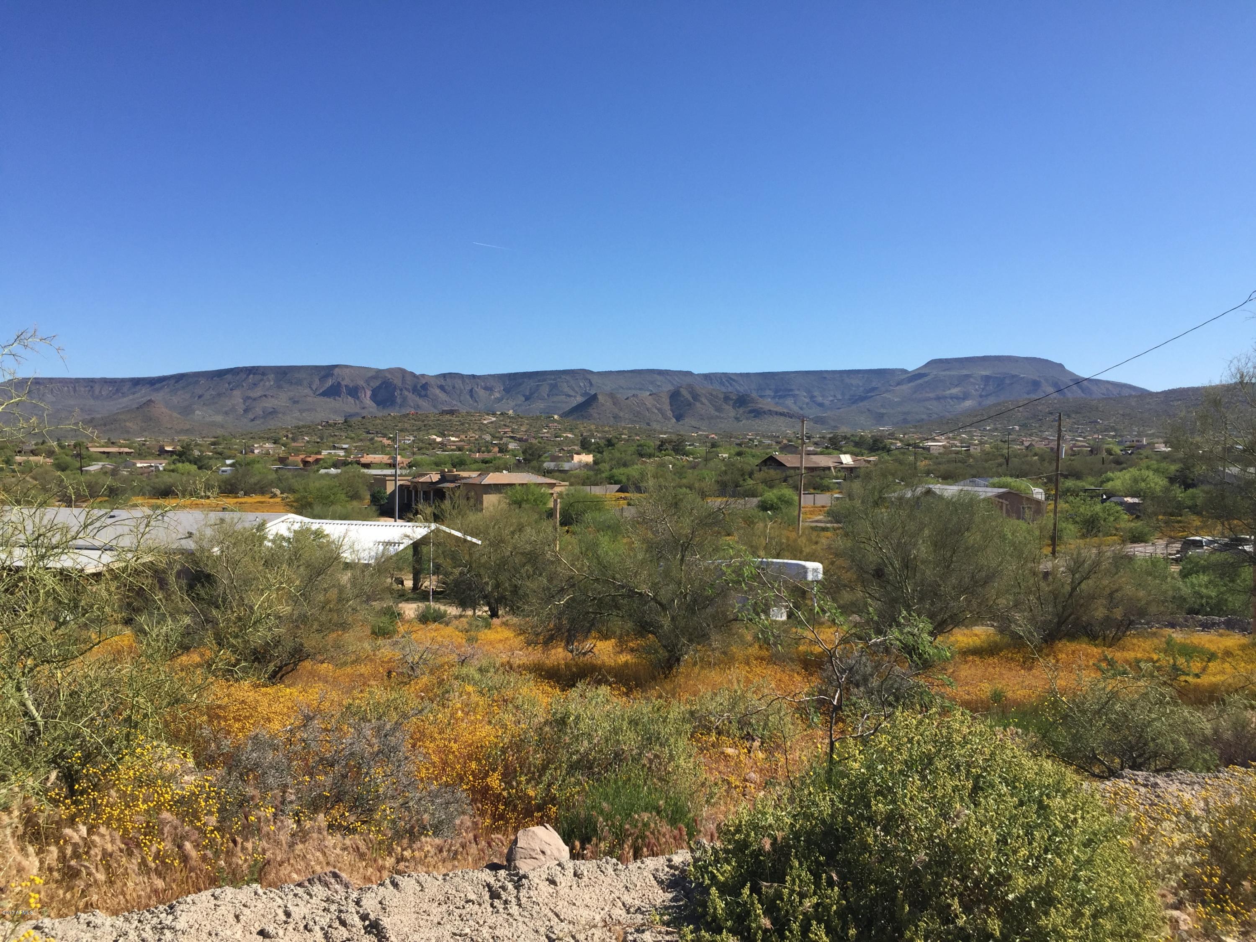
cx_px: 628
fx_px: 1052
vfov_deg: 48.2
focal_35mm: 29
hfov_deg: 61.7
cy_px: 471
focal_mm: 4.15
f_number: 2.2
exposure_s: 1/1883
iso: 32
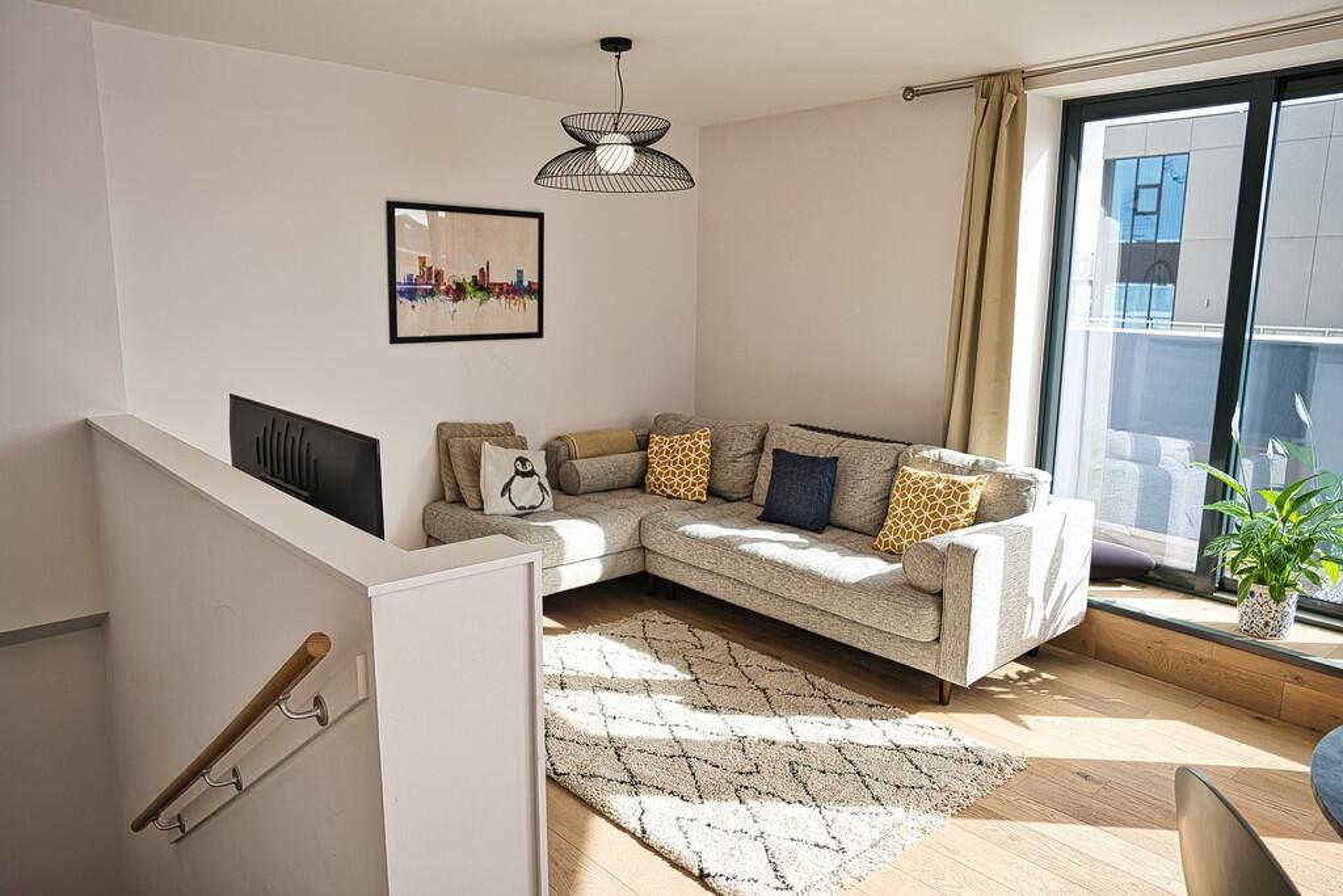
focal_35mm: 25
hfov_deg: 71.5
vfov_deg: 51.3
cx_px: 672
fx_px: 933
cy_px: 448
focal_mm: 24
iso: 100
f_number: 4
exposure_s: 1/100
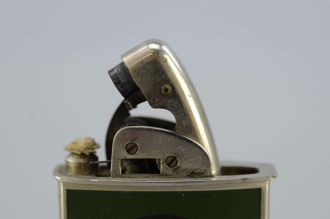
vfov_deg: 15.1
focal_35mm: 90
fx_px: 823
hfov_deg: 22.7
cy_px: 110
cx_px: 165
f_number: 5.6
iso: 500
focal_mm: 60
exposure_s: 1/125
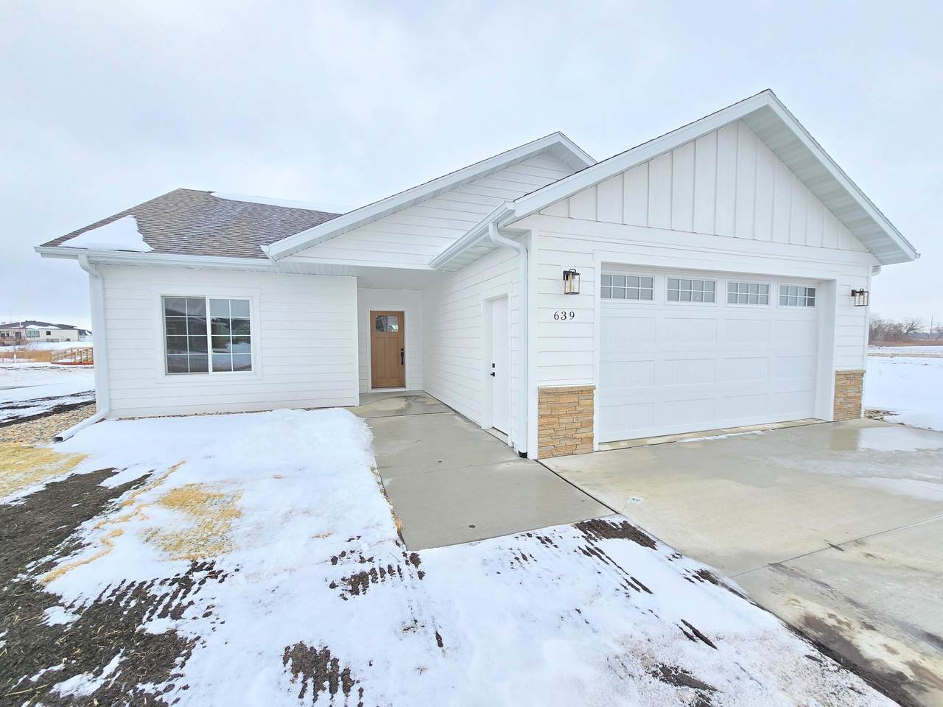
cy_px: 354
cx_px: 472
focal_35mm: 13
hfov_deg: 106.2
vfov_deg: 89.9
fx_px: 354
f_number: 2.2
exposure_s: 1/541
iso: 50
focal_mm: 2.2
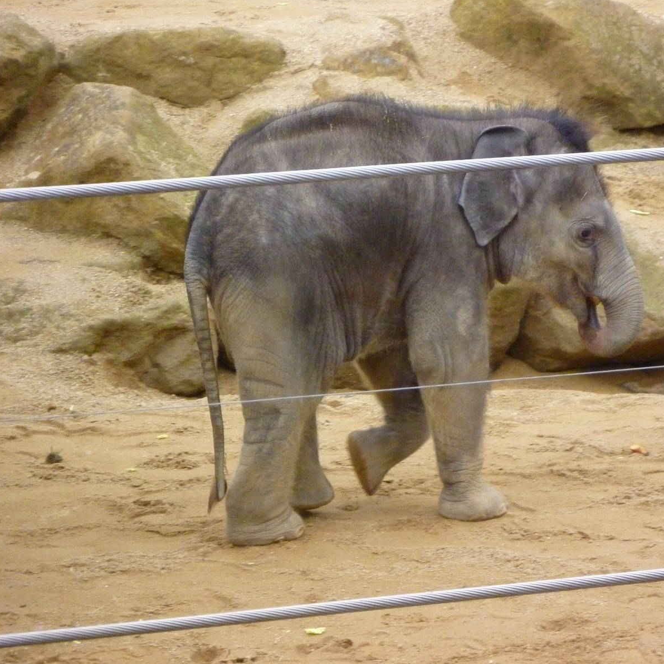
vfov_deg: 10.2
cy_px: 331
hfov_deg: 10.2
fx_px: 3733
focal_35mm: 172
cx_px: 434
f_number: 5.9
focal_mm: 26
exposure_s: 1/80
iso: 800
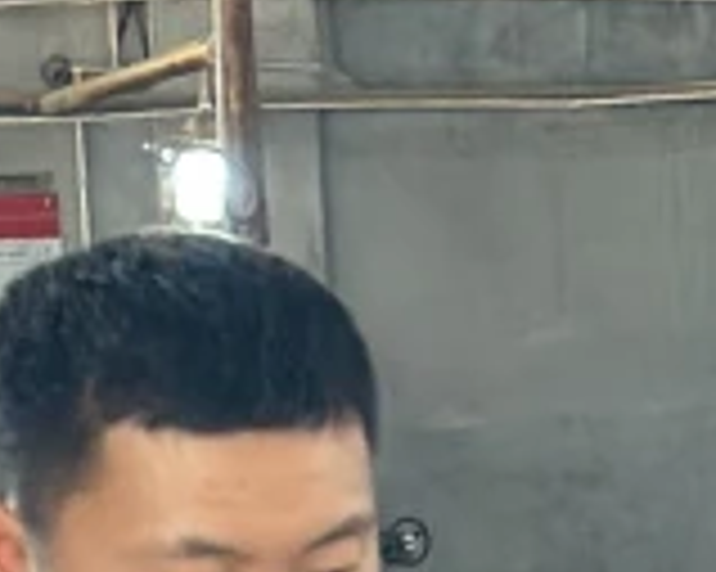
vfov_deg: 3.6
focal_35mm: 424
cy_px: 1099
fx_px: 8979
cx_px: 1639
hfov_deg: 4.5
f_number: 1.78
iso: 200
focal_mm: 6.86
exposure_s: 1/60
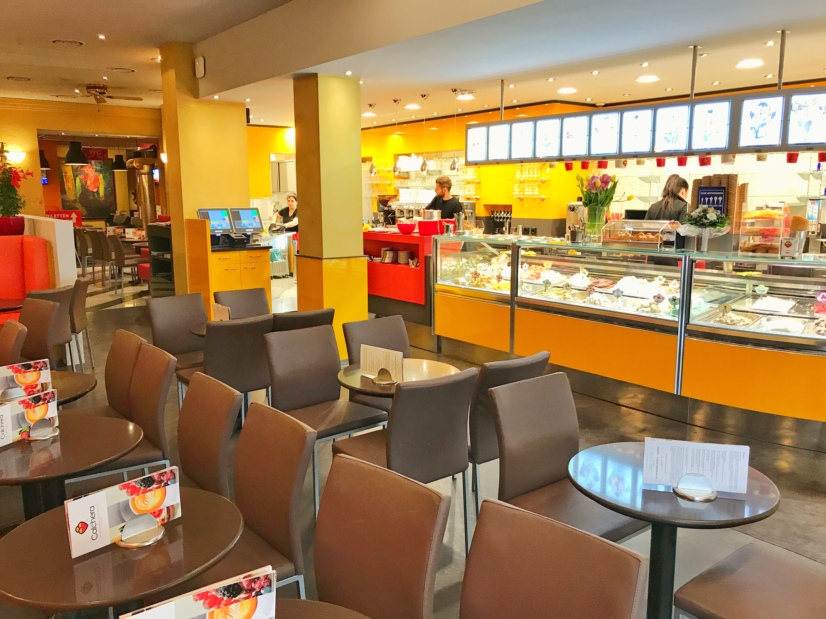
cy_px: 310
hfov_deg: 63.4
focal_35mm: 28
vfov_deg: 49.7
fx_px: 668
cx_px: 413
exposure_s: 1/25
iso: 32
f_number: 1.8
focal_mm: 3.99
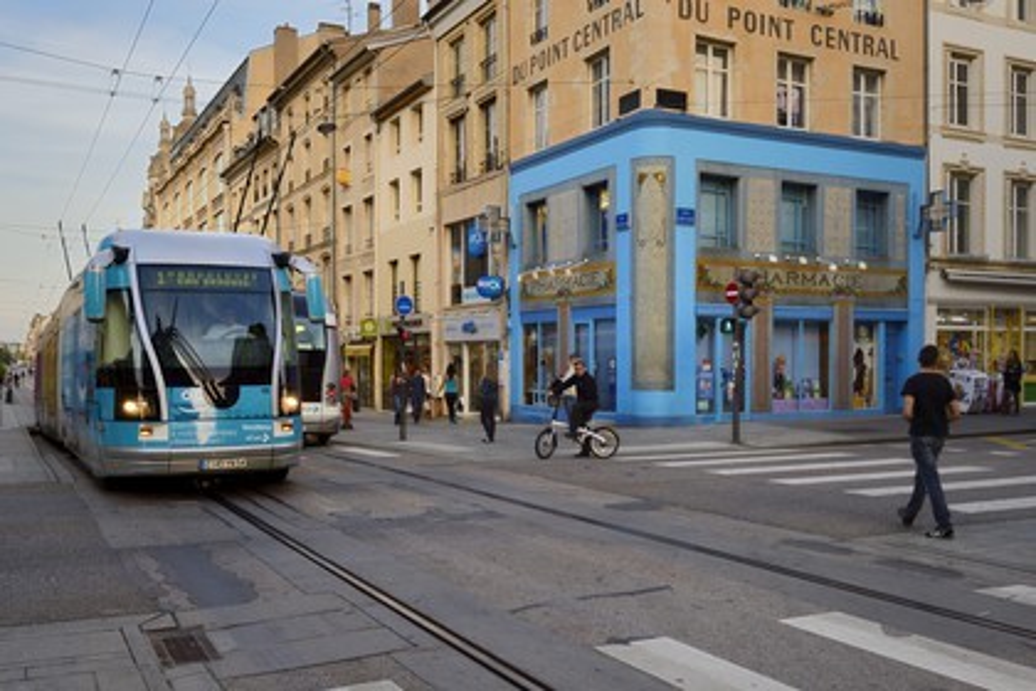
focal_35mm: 32
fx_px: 921
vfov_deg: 41.1
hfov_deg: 58.7
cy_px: 346
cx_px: 518
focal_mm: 32
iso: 800
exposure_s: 1/60
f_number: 16
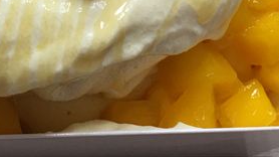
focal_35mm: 91
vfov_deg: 12.9
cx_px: 5
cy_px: -39
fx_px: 673
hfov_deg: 22.6
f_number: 2.2
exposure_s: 1/30
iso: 25
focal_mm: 4.15
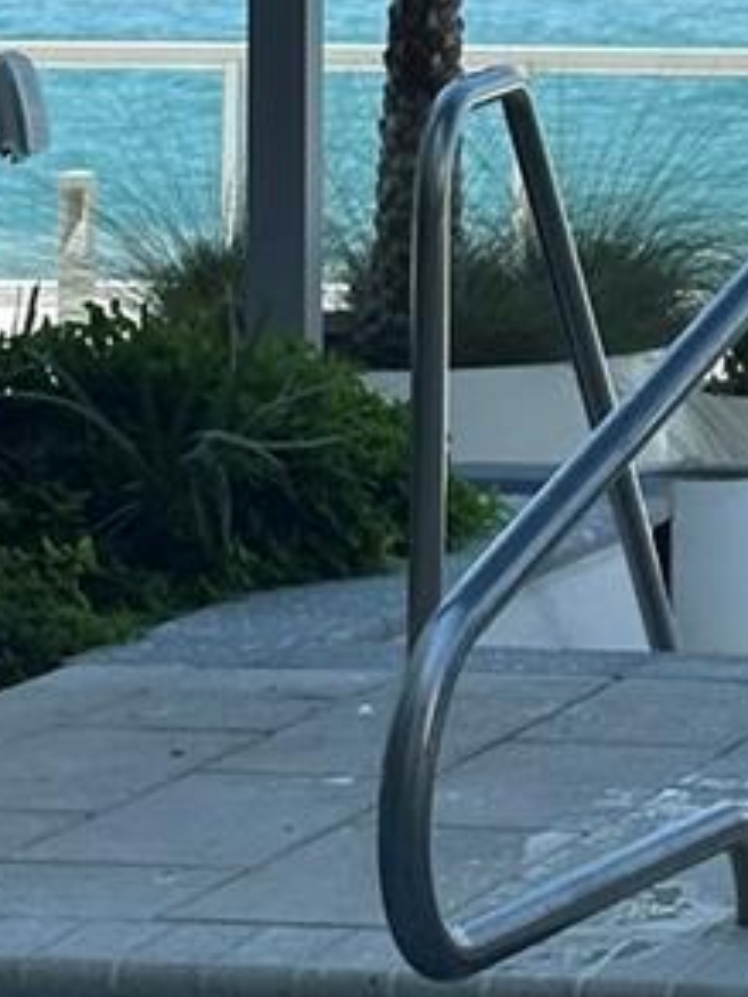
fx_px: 5676
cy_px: -475
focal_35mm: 197
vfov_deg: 9.8
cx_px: 1158
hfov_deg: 7.4
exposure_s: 1/4184
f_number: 1.78
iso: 64
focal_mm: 6.86
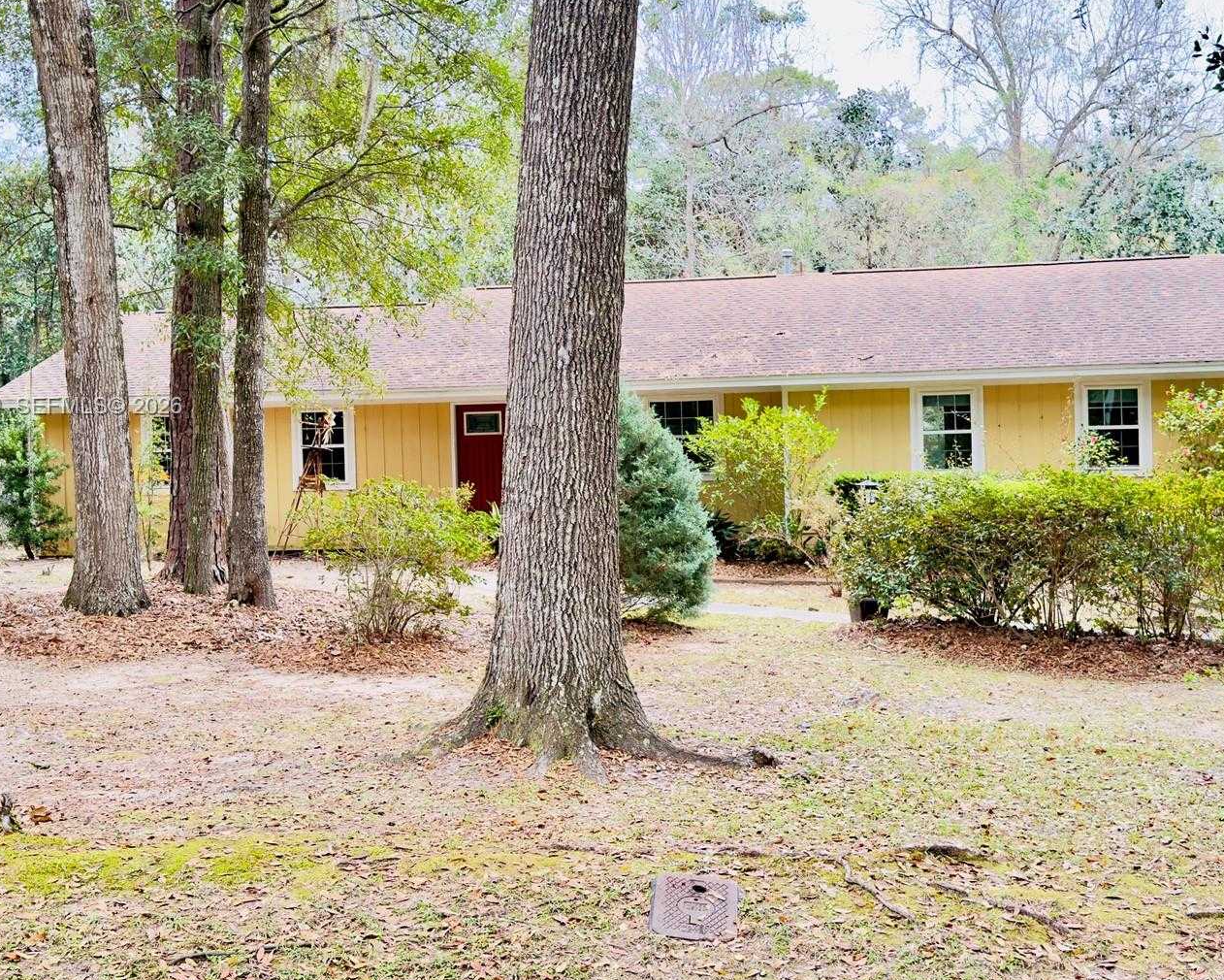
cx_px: 657
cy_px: 408
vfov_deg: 32.0
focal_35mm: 47
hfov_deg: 39.5
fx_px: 1703
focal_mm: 6.76
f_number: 1.78
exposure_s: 1/209
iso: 125
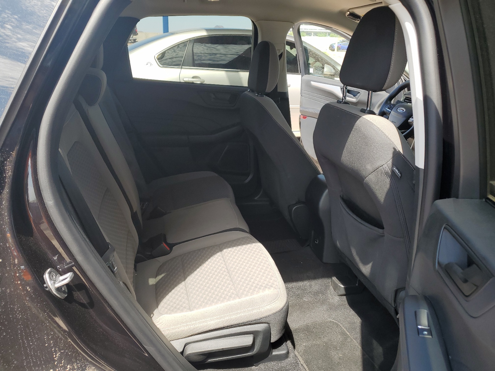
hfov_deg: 67.3
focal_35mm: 26
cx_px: 248
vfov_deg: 53.1
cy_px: 186
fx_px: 372
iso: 50
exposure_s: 1/556
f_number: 1.5
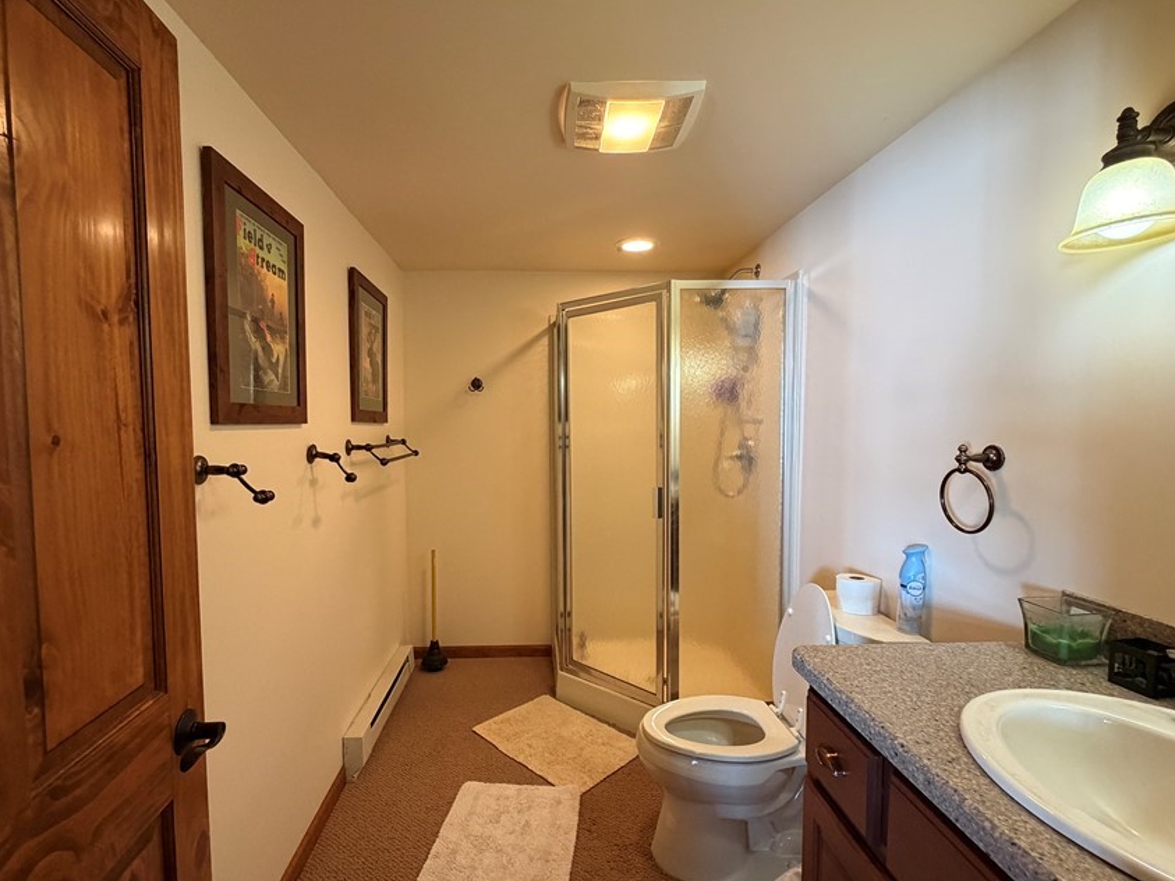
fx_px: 577
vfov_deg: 74.7
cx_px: 549
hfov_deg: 90.9
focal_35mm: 17
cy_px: 459
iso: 400
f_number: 2.2
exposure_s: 1/60
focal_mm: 2.22
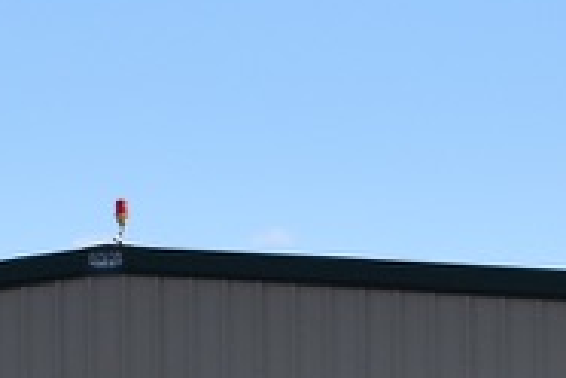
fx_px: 8002
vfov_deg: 2.7
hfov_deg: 4.0
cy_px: 985
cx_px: -809
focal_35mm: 509
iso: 200
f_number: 7.1
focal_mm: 58
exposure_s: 1/800
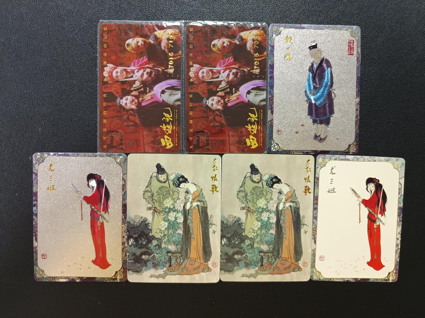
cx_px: 212
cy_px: 159
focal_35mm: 24
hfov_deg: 71.6
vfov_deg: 56.8
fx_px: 295
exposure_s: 1/25
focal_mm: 5.31
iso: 1043
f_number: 1.7
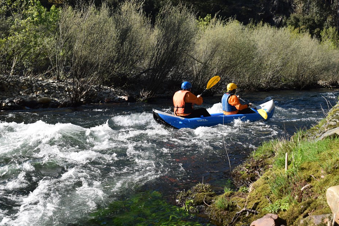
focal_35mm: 48
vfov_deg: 28.3
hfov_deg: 41.5
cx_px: 164
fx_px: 448
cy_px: 109
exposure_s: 1/200
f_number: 8
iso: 100
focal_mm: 29
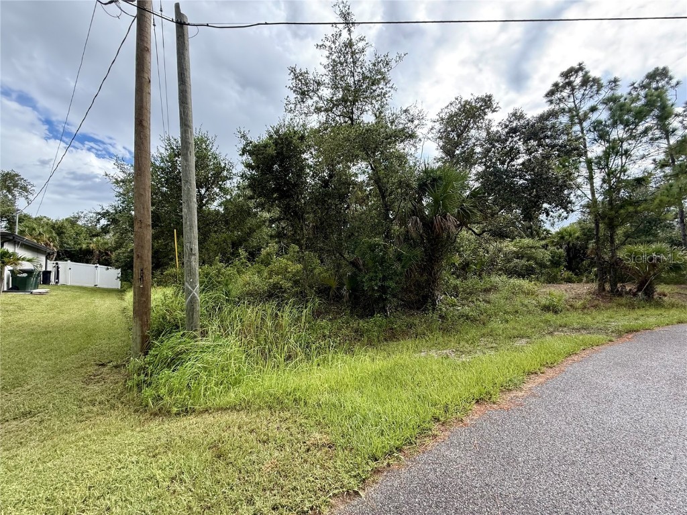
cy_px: 258
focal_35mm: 14
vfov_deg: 85.7
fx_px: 278
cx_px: 344
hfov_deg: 102.1
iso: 64
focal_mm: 2.22
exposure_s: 1/321
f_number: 2.2
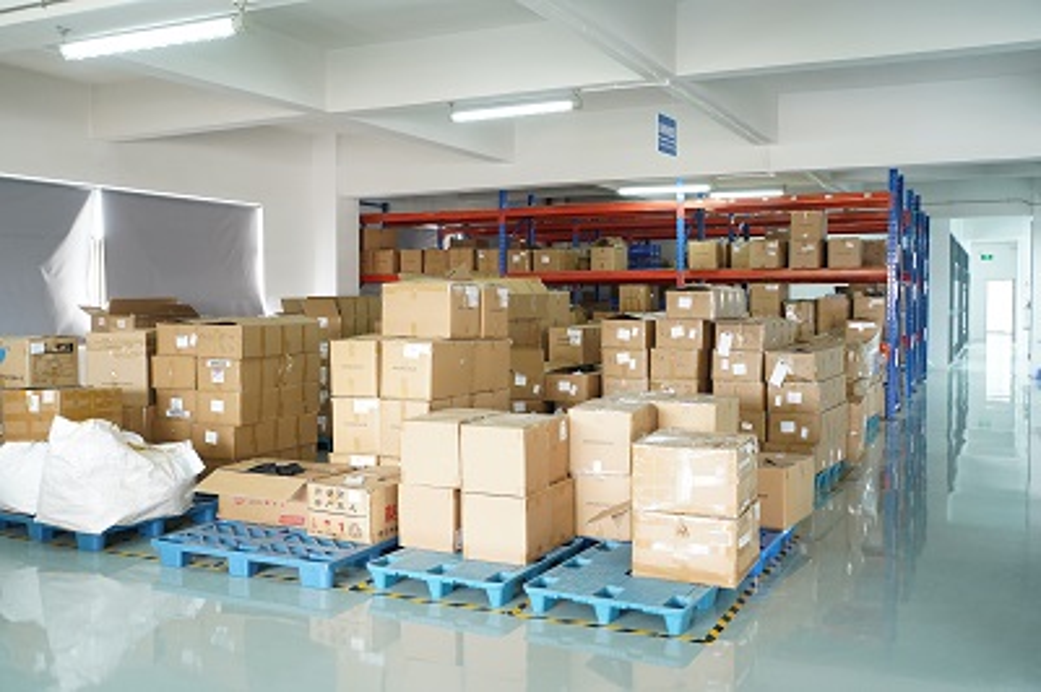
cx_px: 520
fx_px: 982
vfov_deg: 38.8
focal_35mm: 34
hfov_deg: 55.8
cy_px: 346
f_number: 2.8
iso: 2000
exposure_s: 1/125
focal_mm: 34
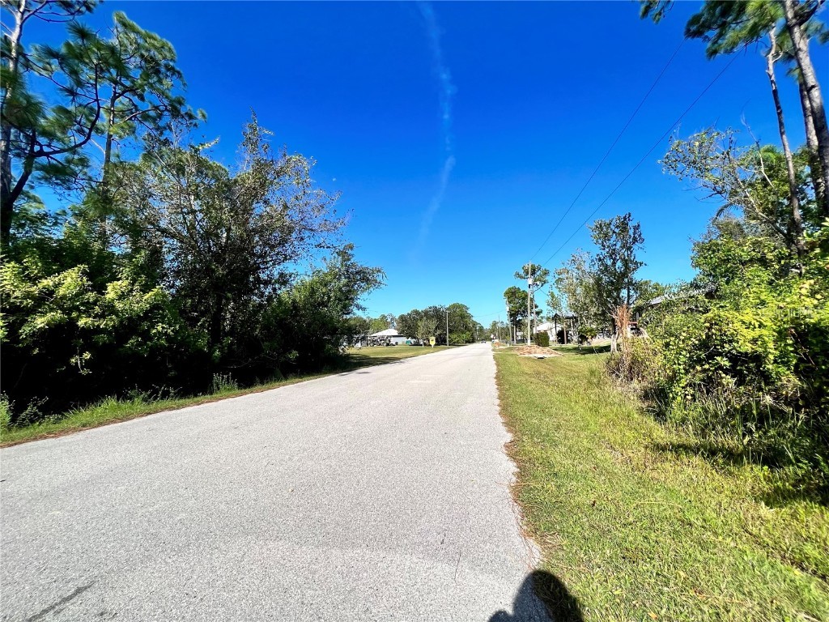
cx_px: 414
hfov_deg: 106.2
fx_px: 311
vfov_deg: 89.9
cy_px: 311
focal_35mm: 13
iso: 32
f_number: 1.8
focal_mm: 1.57
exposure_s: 1/1946
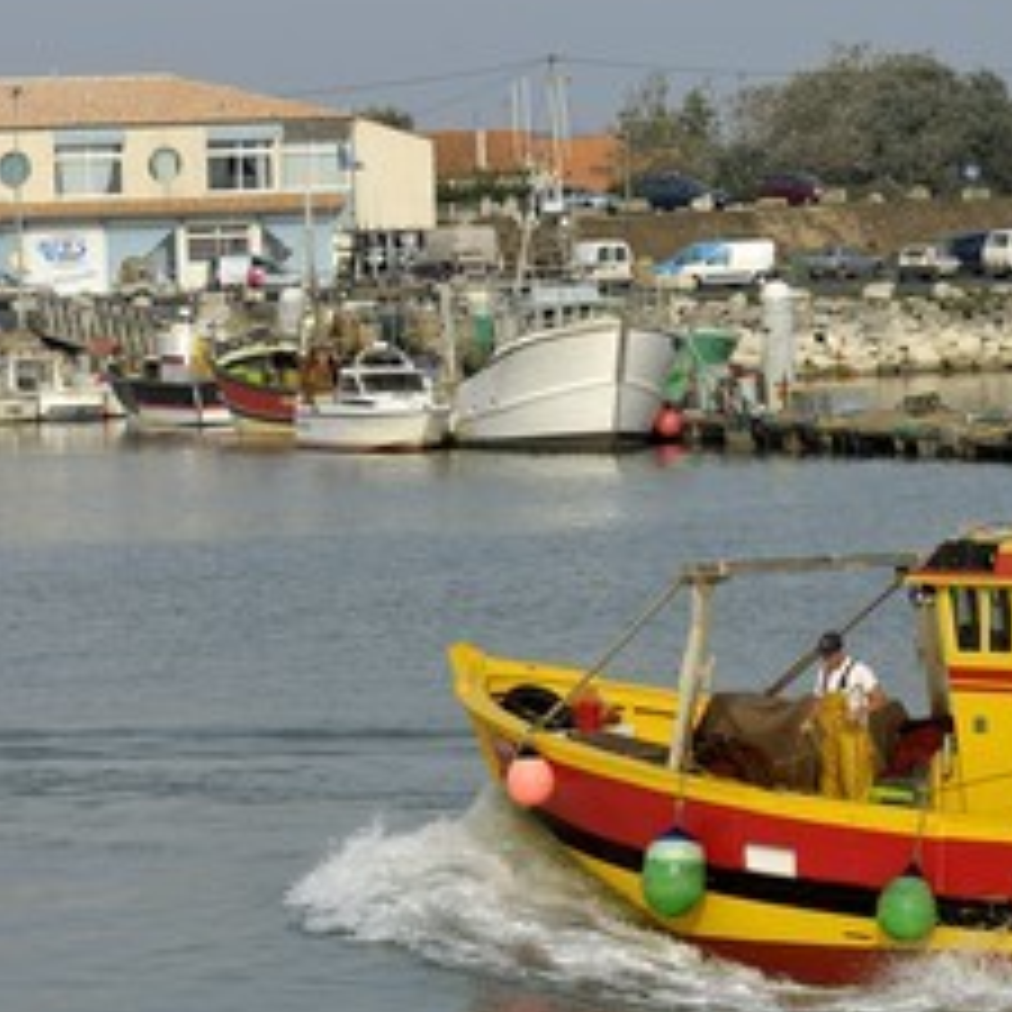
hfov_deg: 9.1
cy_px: 562
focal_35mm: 191
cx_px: 870
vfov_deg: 9.2
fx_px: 6317
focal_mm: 80
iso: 100
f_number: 6
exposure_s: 1/400
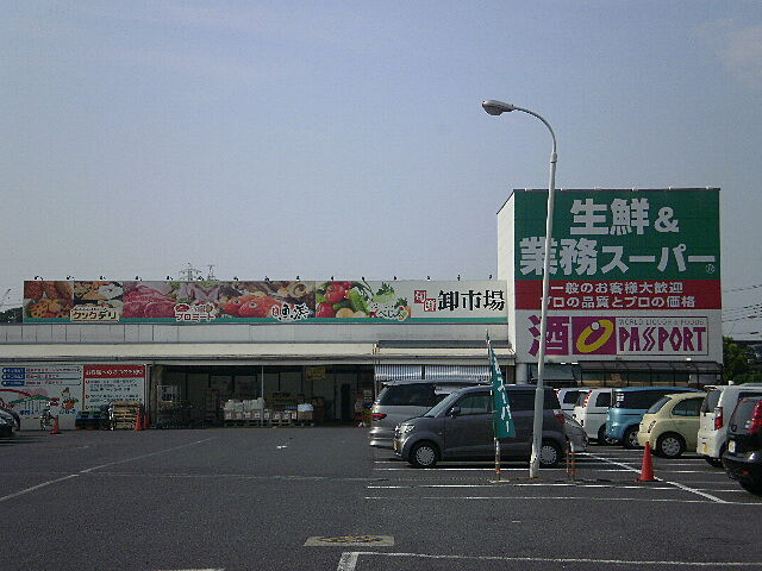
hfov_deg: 30.3
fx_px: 1409
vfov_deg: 22.9
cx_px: 381
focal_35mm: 64
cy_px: 286
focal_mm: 11.3
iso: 100
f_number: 13
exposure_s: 1/160
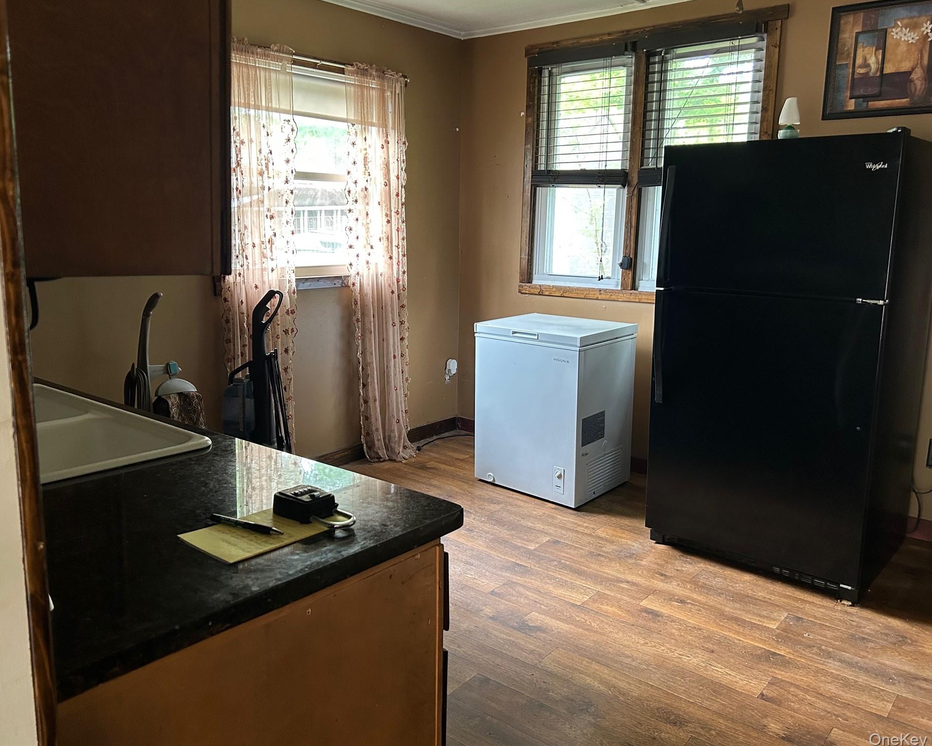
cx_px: 457
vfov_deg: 51.5
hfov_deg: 62.2
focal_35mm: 28
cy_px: 366
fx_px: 772
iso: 250
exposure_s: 1/60
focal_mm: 5.7
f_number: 1.5
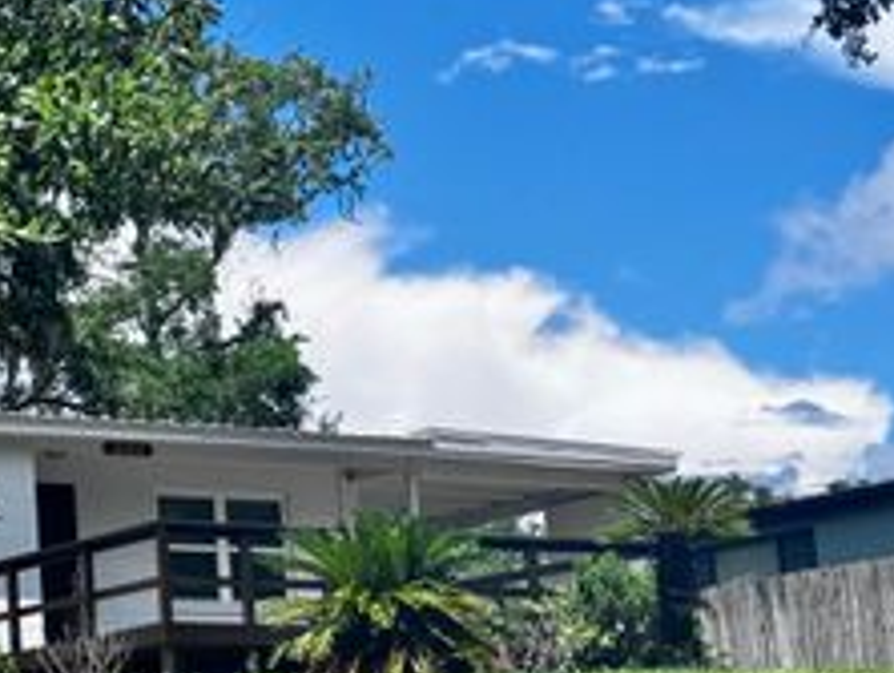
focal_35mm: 108
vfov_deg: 13.7
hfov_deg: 17.7
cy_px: 361
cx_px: -48
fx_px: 2792
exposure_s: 1/3096
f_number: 1.78
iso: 64
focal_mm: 6.76
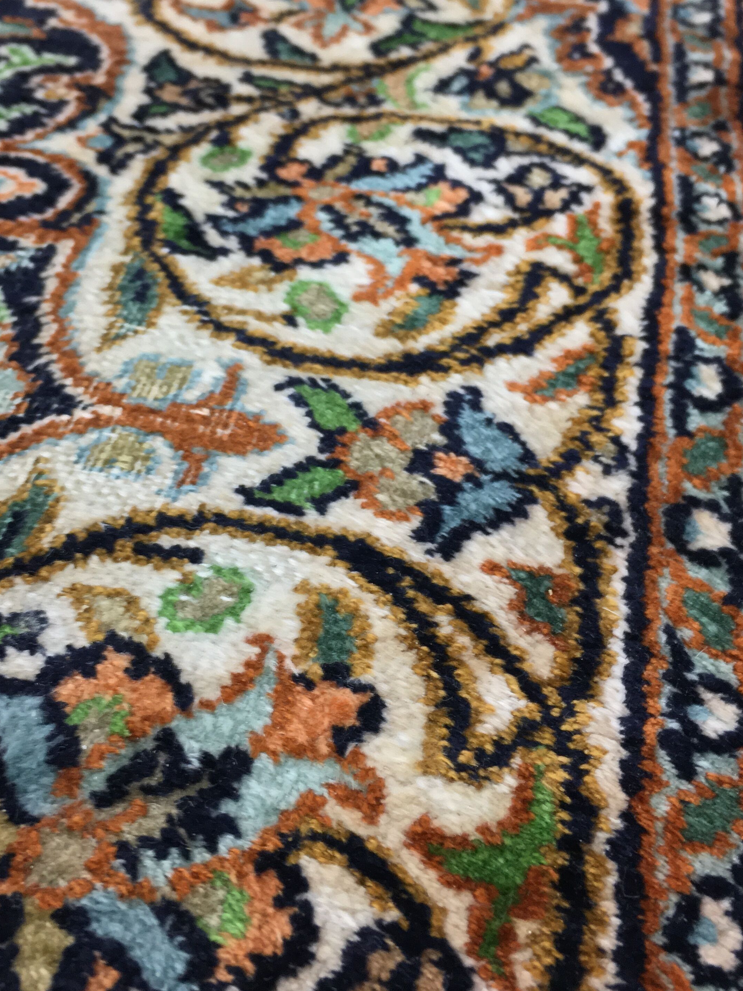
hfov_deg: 35.1
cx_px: 329
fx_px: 1173
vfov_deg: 45.7
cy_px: 428
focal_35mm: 41
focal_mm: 4.15
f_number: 2.2
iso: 125
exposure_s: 1/33
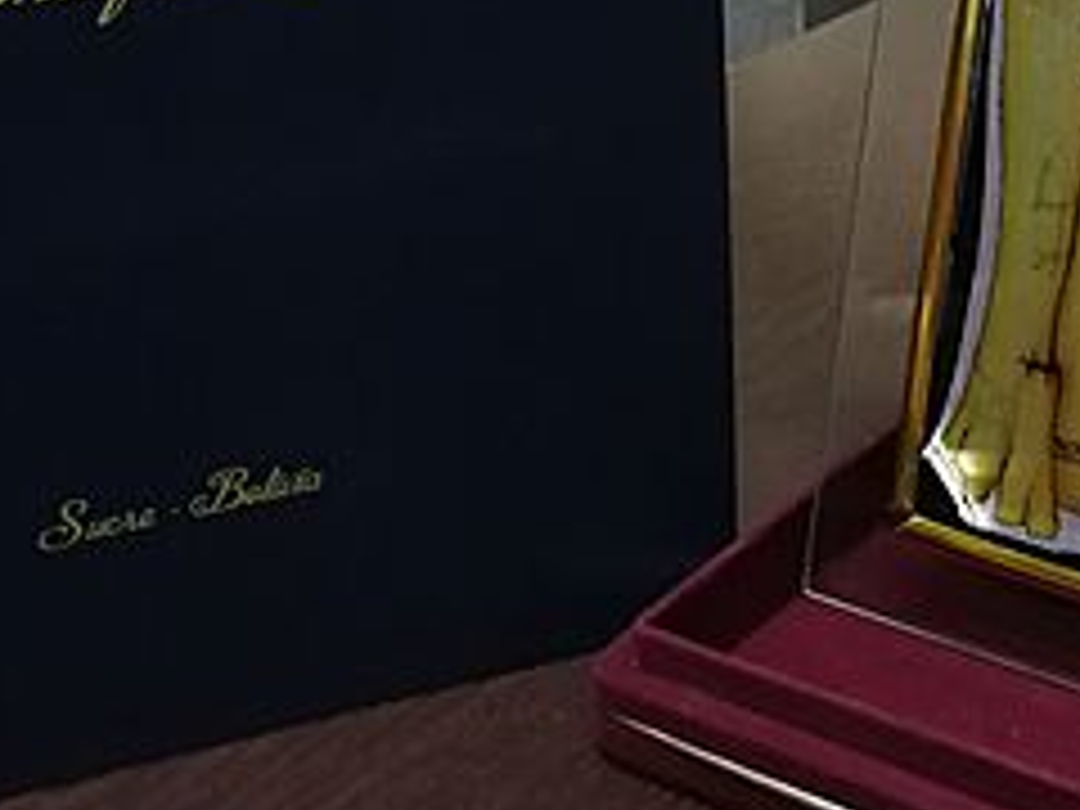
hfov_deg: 26.8
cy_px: -198
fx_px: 2246
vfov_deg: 19.1
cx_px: 752
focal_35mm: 72
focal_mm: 3.95
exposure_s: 1/20
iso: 400
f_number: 2.2
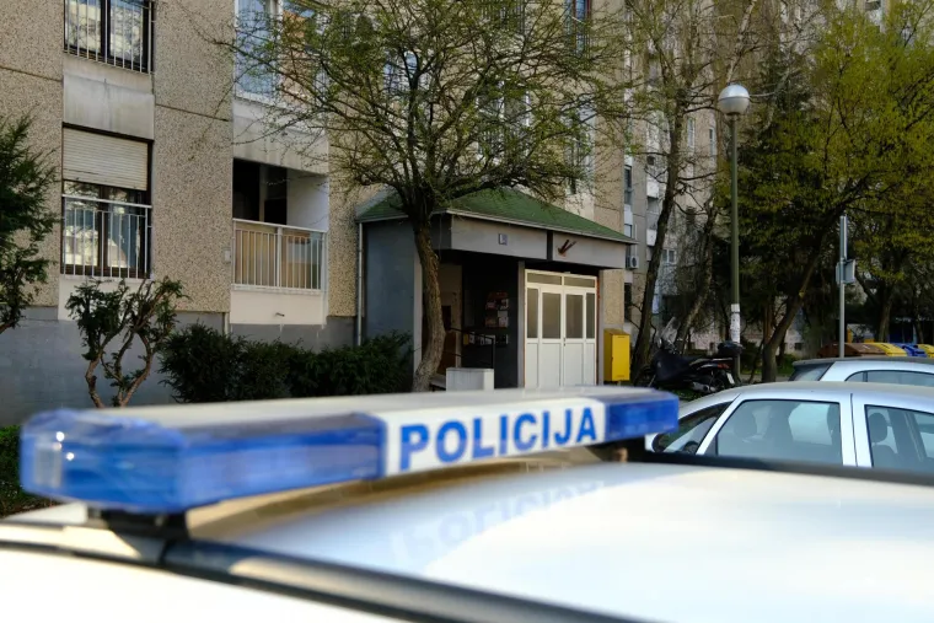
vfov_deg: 37.9
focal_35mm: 35
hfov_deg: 54.4
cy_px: 312
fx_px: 908
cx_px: 467
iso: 200
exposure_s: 1/640
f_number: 2.8
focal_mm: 23.4
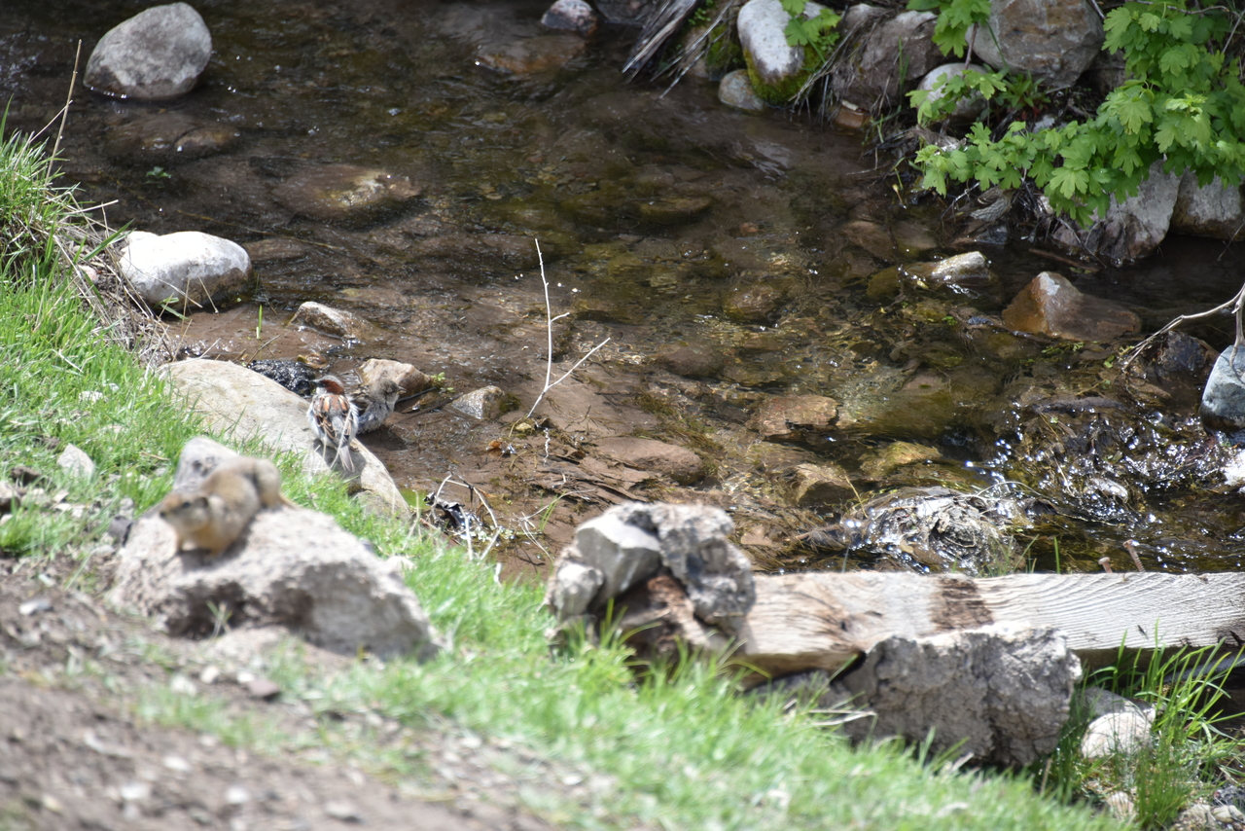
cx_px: 622
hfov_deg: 6.9
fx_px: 10377
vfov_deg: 4.6
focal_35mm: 300
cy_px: 416
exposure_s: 1/640
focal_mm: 300
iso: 360
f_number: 5.6
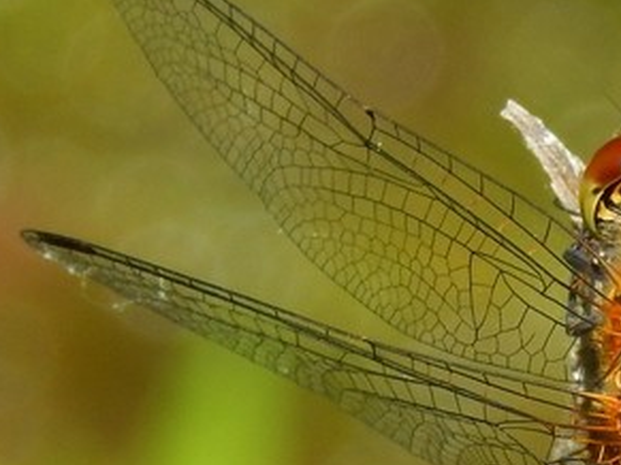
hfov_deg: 4.4
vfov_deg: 3.3
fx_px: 7980
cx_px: 706
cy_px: 516
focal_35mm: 445
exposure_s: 1/200
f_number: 5.1
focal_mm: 28.7
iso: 125
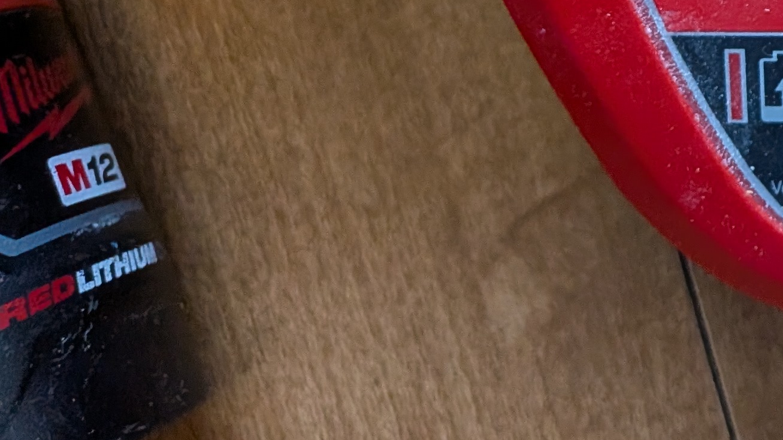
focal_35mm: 80
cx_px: 1160
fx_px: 1661
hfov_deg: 22.1
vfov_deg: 13.8
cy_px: -301
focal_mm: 4.53
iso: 779
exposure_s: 1/100
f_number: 1.7
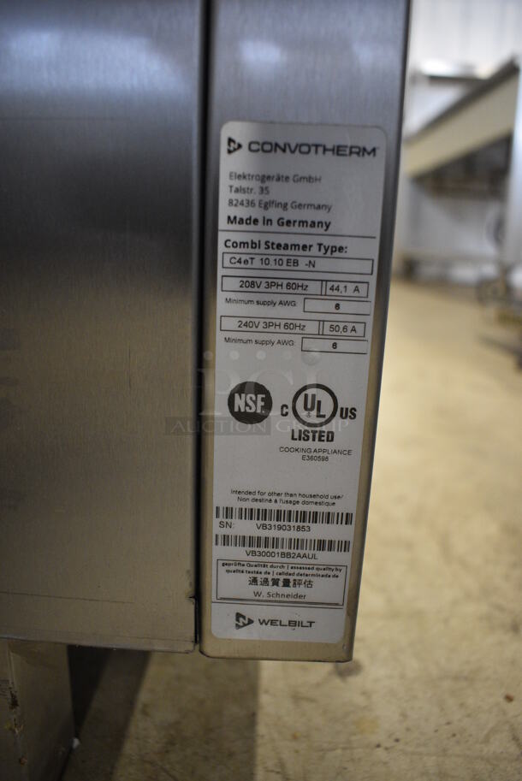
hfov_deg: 48.0
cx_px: 261
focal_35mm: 27
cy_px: 390
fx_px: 586
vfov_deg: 67.3
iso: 2000
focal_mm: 18
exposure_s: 1/60
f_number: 4
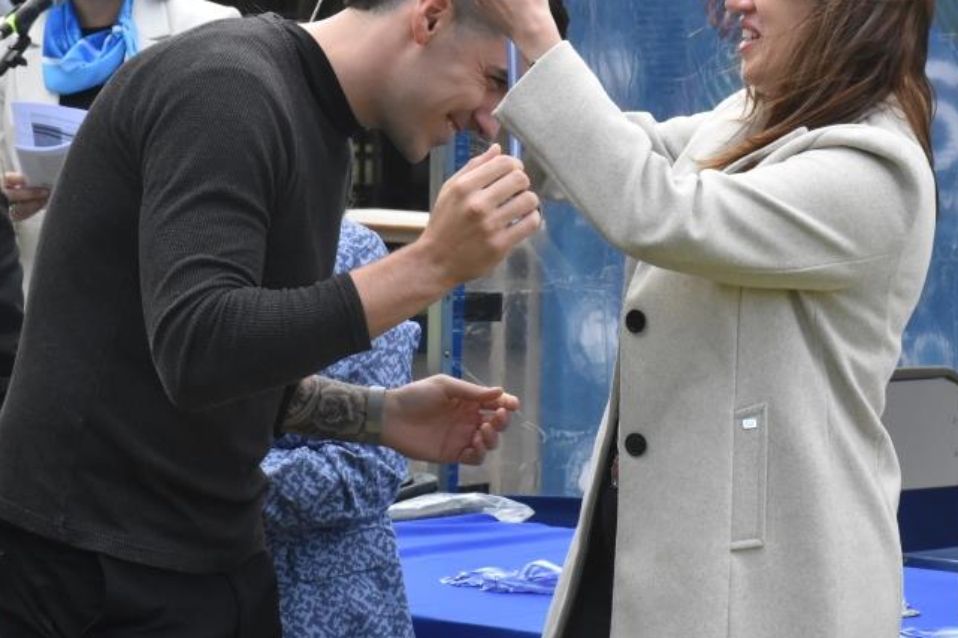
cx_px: 513
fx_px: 5422
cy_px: 250
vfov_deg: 6.7
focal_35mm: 204
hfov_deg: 10.1
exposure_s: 1/500
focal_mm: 85
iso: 1600
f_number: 13
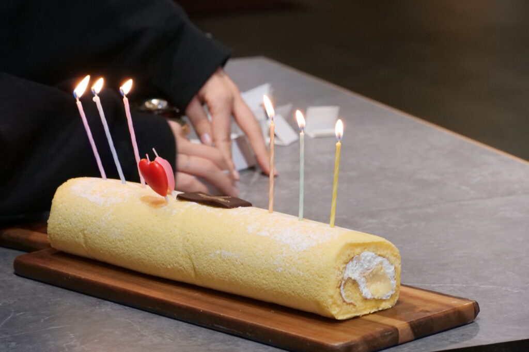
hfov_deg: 12.4
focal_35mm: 166
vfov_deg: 8.3
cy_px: 176
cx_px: 264
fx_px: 2438
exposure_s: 1/80
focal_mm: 80
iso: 2000
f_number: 6.3
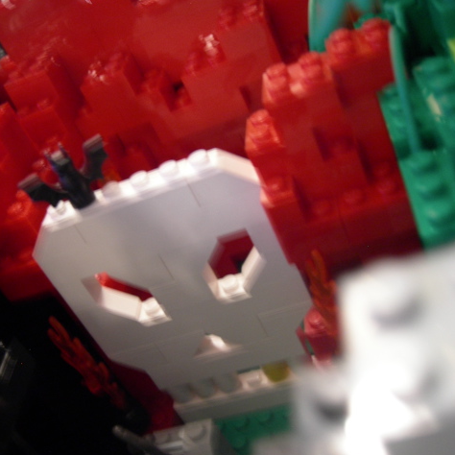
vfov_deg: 39.0
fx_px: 639
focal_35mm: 43
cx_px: 228
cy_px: 276
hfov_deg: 39.2
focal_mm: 7.5
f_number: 2.7
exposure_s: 1.15
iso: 200
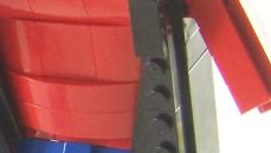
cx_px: -168
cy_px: 126
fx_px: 1330
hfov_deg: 11.1
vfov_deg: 6.6
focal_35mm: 185
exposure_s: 1/30
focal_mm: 6.3
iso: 200
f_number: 3.2
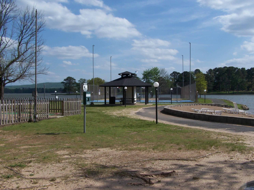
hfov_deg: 49.0
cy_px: 95
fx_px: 279
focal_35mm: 38
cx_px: 127
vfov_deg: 37.7
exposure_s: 1/640
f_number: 5.6
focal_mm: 6.3
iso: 80
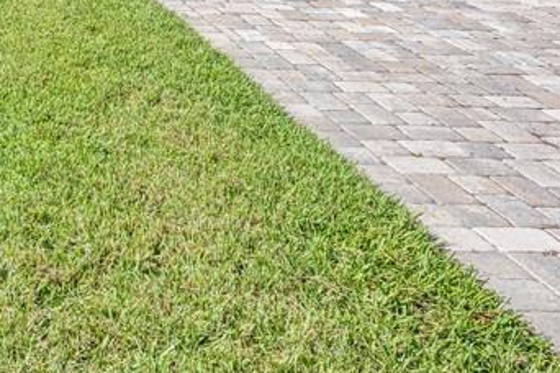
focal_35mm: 54
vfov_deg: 21.0
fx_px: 840
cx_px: -142
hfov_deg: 30.3
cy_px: -198
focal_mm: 17
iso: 250
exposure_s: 1/3200
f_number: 7.1
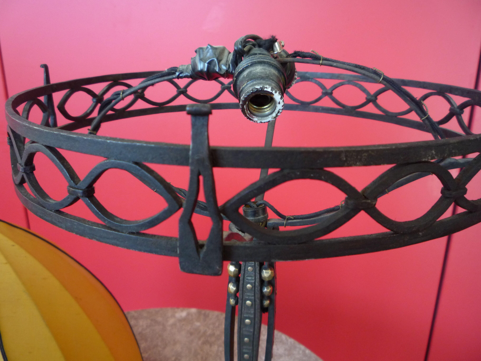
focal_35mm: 30
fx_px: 417
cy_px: 180
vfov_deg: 46.8
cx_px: 240
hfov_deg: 60.0
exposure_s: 1/30
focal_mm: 5.2
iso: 200
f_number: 3.3
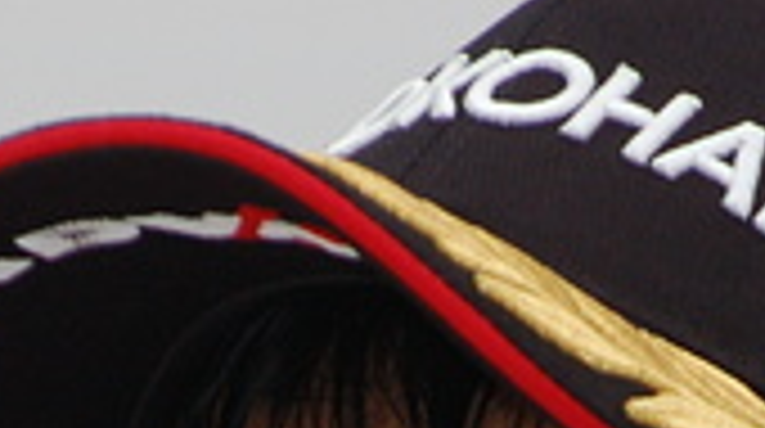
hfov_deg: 1.8
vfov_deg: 1.0
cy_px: 1068
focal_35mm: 1203
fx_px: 24364
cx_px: 477
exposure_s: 1/60
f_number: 8
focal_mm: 180
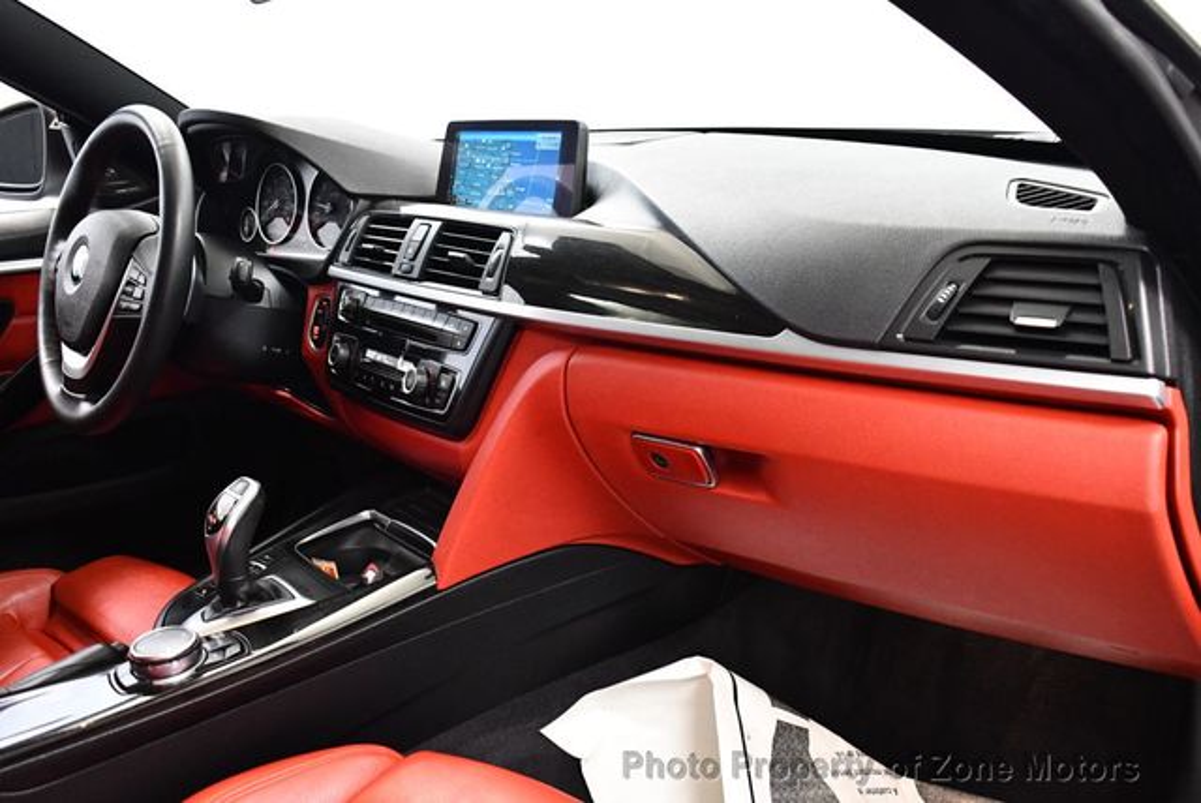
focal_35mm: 36
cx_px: 600
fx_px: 1202
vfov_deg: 36.9
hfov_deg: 53.1
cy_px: 402
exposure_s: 1/60
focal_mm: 18
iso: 3200
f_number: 3.5
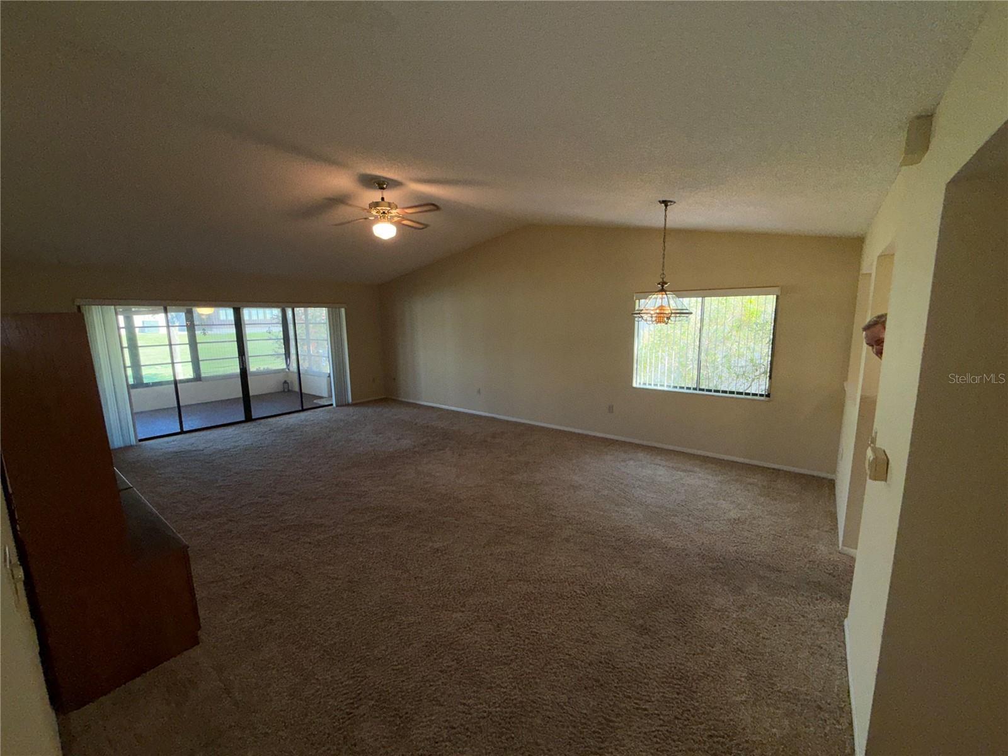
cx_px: 504
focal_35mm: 14
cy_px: 378
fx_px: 408
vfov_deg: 85.7
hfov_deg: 102.1
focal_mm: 2.22
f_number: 2.2
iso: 50
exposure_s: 1/122
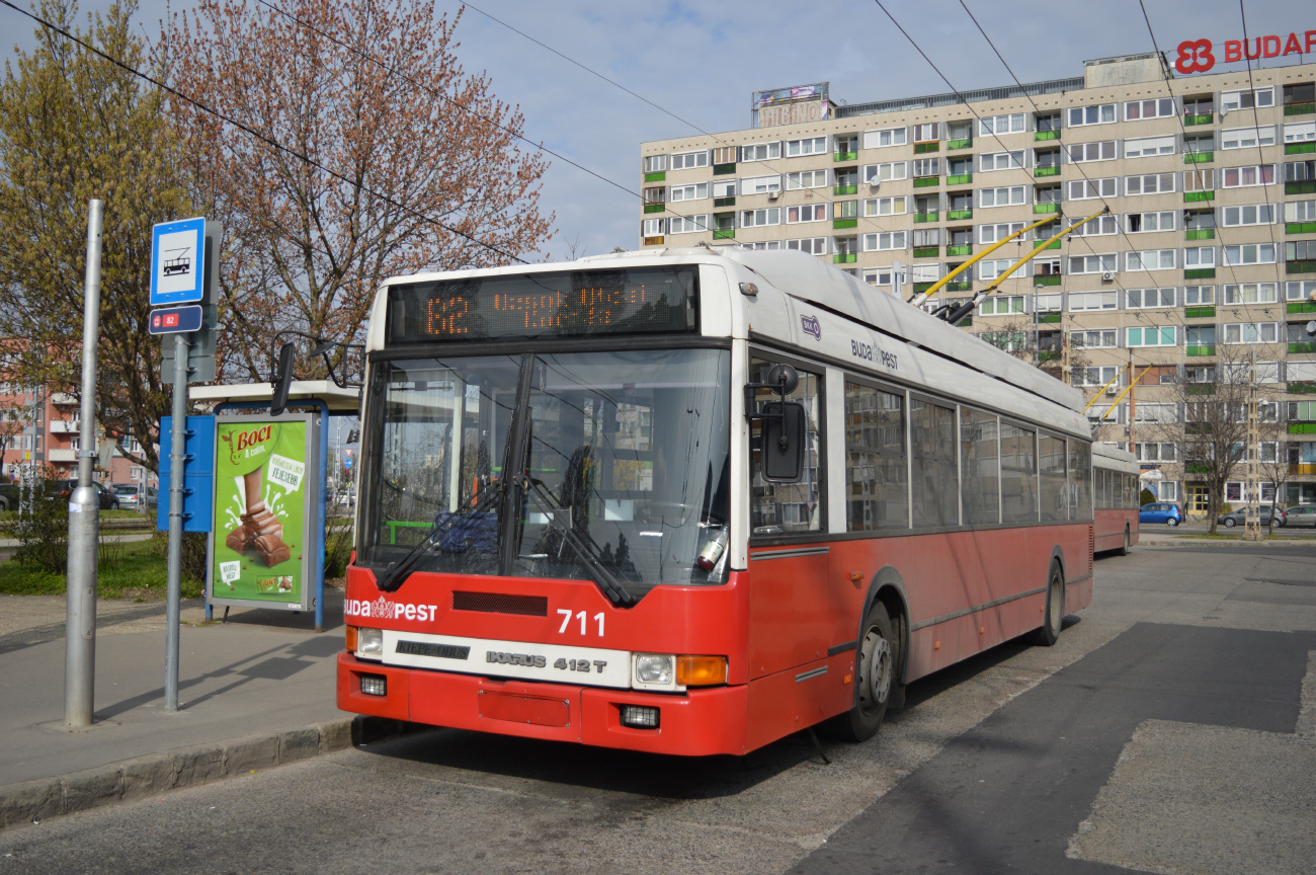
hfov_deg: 53.2
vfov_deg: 36.8
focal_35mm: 36
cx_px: 658
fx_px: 1315
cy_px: 438
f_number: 4
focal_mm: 24
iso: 200
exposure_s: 1/3200
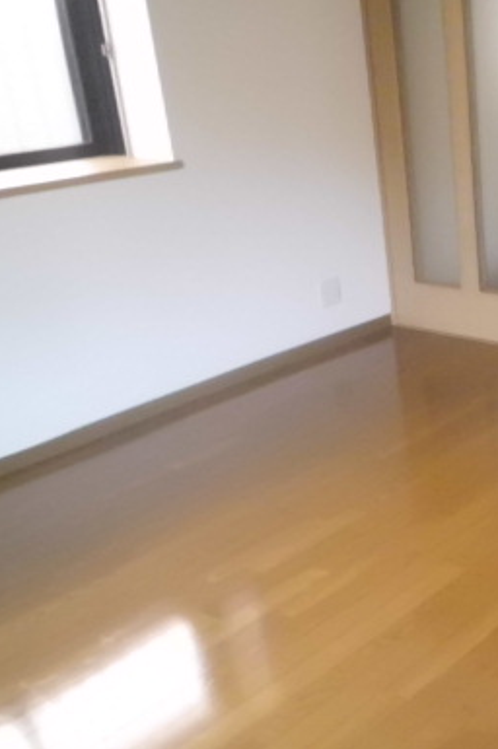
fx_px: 935
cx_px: 572
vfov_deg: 43.4
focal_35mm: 45
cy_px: 449
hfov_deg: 26.9
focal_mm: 4.7
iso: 800
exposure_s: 1/60
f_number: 2.8
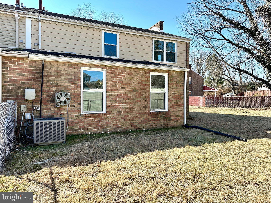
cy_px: 102
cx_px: 136
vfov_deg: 56.8
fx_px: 188
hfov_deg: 71.6
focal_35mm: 24
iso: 80
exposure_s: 1/1517
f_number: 1.78
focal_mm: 6.86
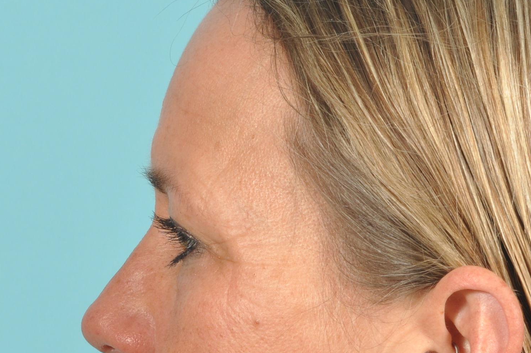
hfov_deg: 7.9
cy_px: 290
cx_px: 468
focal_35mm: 260
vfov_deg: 5.3
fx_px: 3831
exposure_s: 1/125
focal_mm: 60
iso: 200
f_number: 11
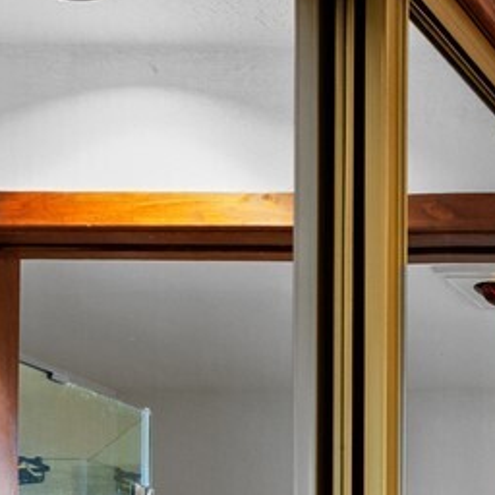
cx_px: 1078
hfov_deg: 15.6
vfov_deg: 18.5
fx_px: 1278
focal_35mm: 79
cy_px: 815
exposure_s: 1/2
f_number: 8
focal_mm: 14
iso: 400
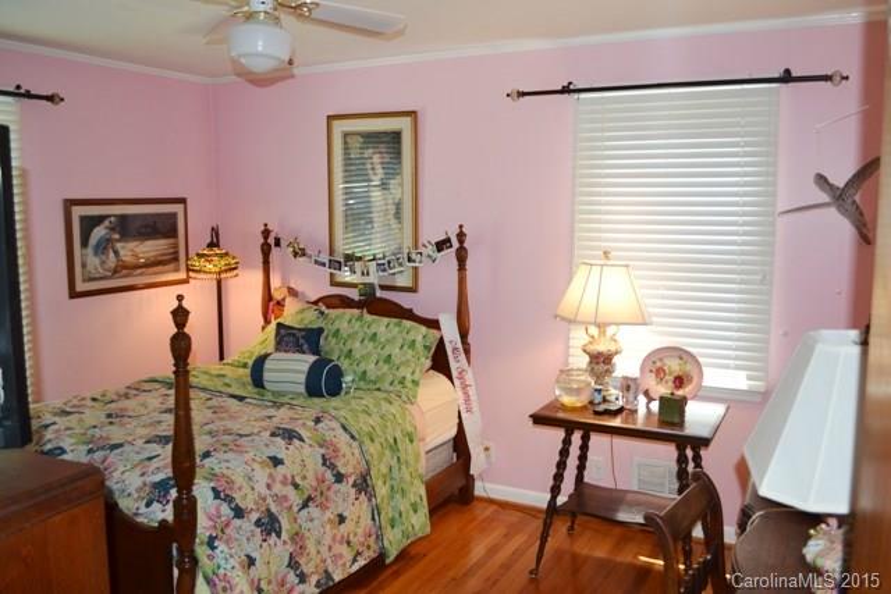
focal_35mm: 30
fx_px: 743
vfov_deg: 43.6
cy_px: 297
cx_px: 446
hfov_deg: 61.9
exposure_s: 1/60
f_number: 3.8
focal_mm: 20
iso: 500
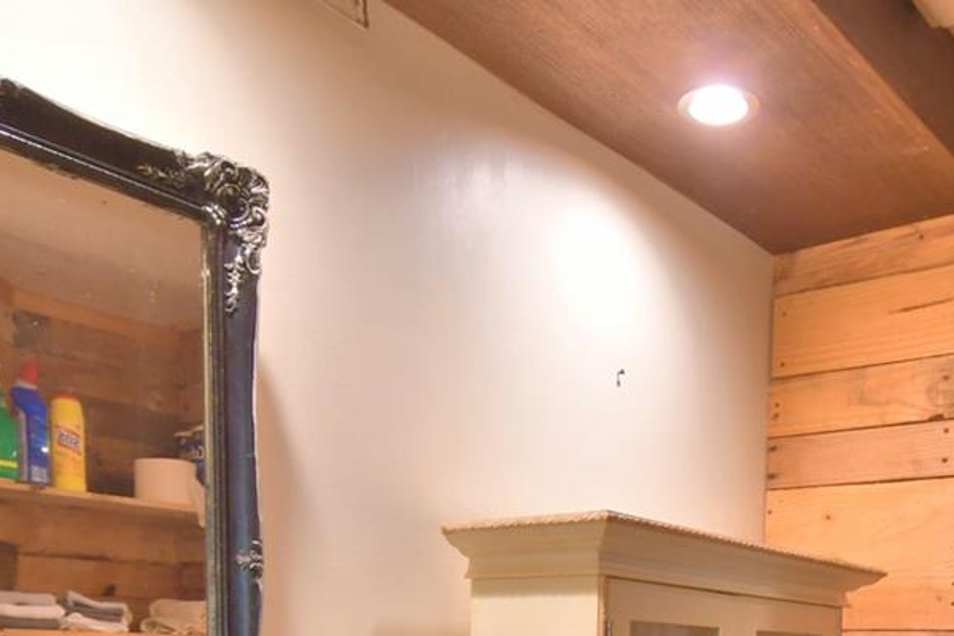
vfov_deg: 28.8
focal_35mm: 40
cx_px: 669
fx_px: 1060
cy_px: 771
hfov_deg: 47.3
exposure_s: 1/30
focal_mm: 10
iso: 450
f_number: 4.5
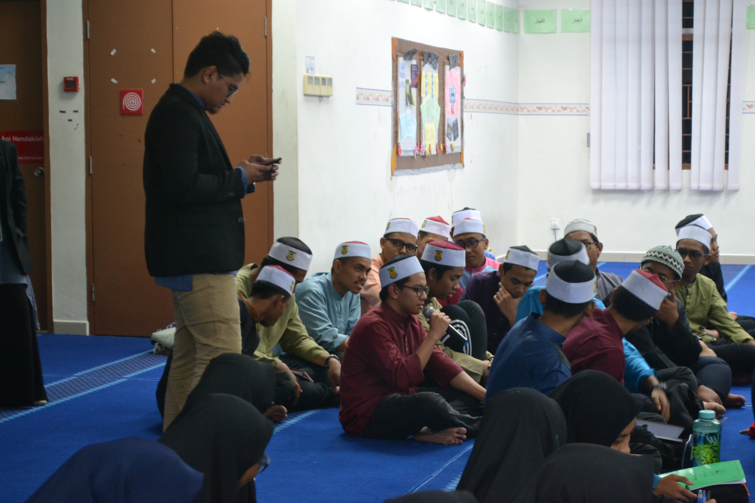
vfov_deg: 16.6
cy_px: 252
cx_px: 378
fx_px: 1730
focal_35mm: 82
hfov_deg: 24.6
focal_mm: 55
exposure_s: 1/15
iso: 1400
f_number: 5.6
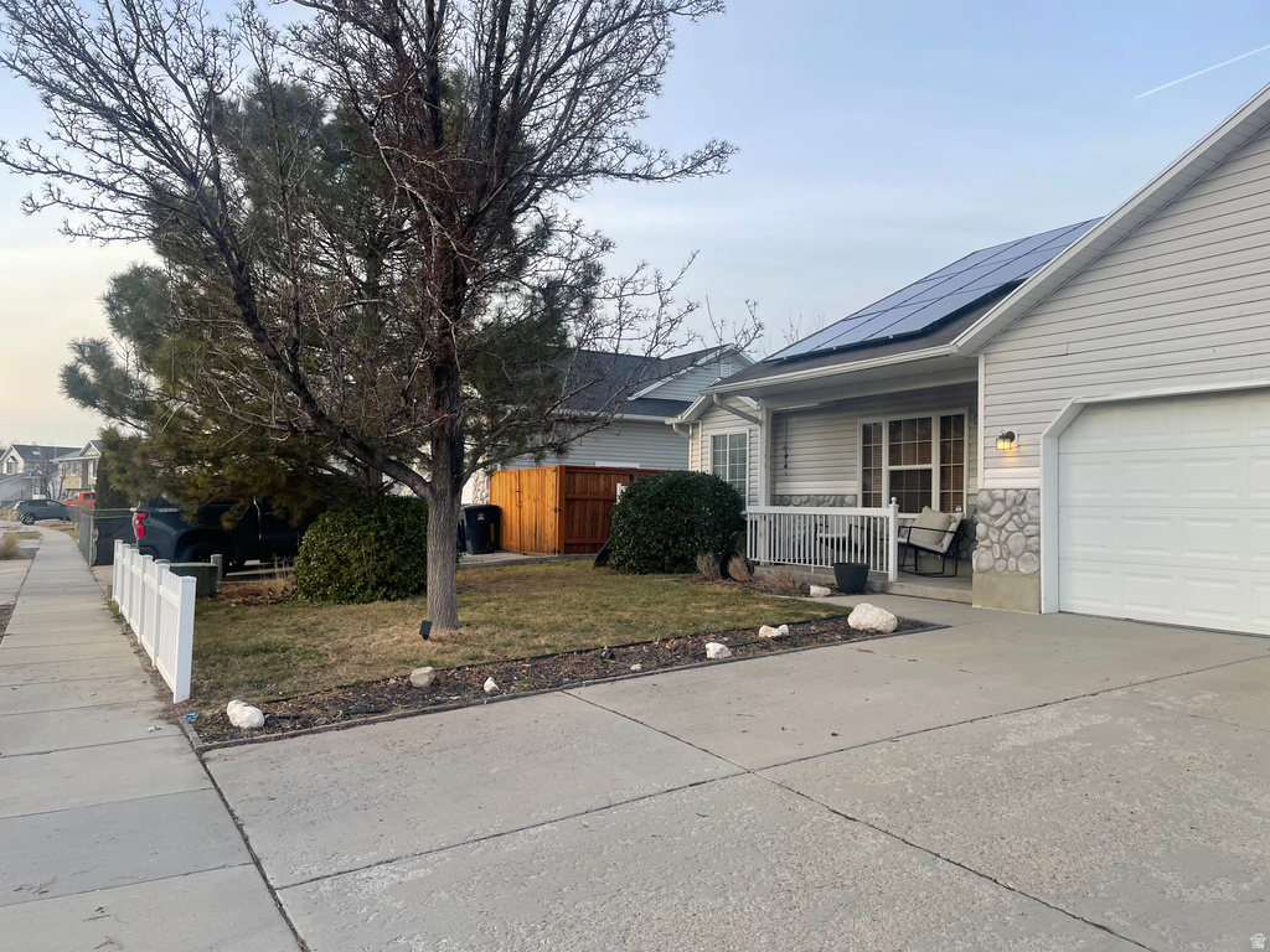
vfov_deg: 53.1
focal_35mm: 26
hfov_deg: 67.3
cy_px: 476
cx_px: 635
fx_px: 954
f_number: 1.6
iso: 32
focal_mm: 4.2
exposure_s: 1/530
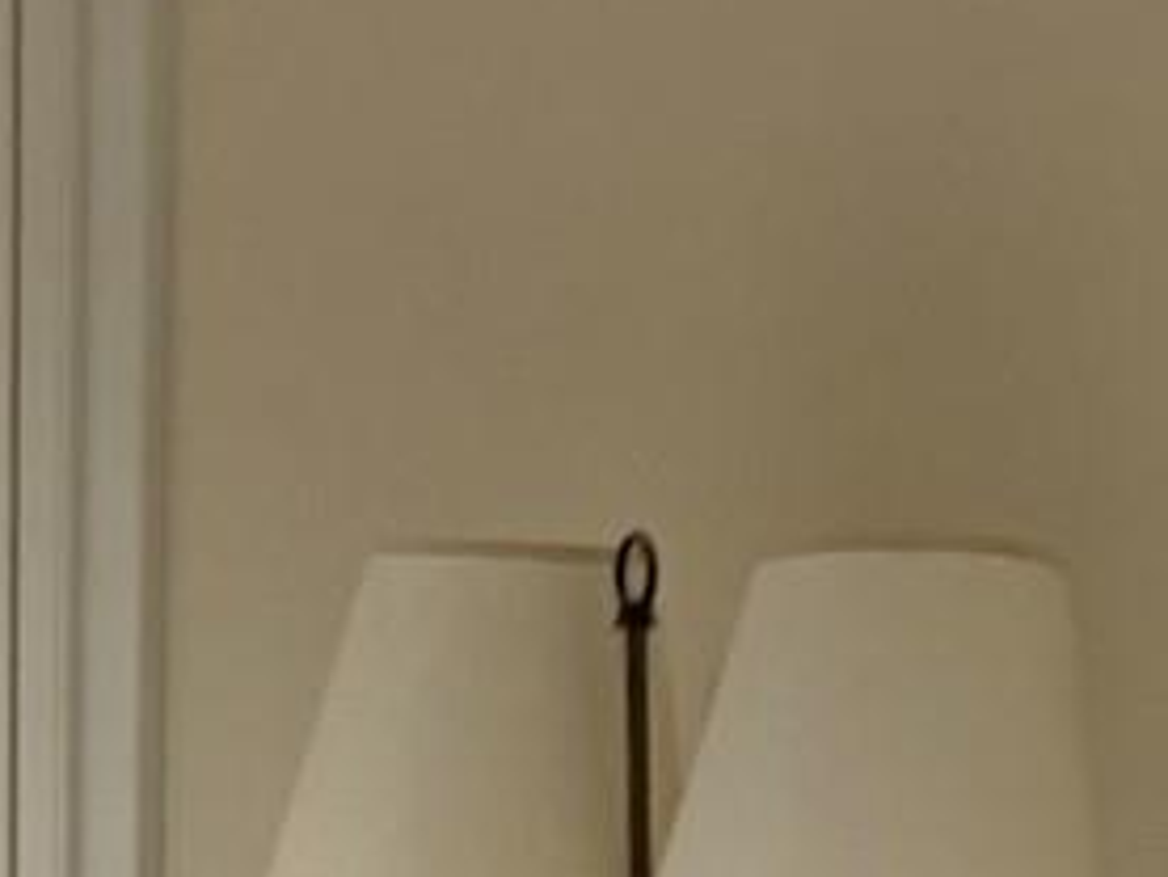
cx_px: -649
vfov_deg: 7.3
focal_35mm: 192
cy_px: 1969
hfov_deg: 9.9
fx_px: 6481
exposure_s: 1/60
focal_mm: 5.96
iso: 200
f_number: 1.6
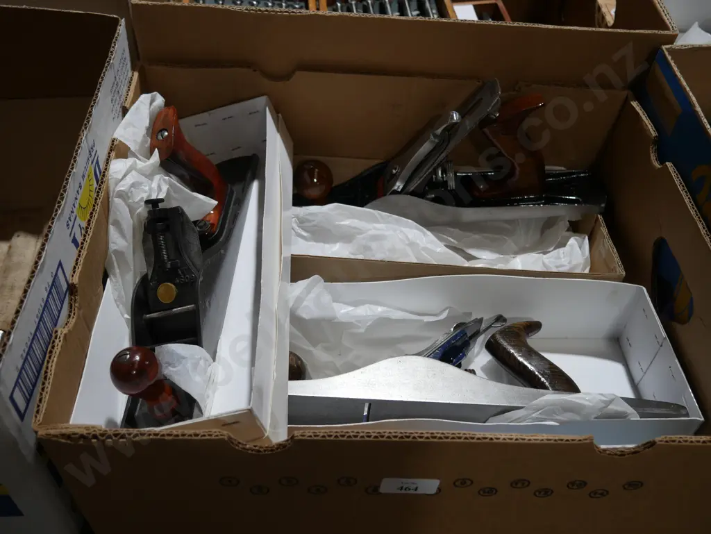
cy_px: 267
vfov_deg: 44.2
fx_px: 658
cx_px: 356
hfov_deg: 56.8
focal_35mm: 32
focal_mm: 16
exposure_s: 1/60
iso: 200
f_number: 3.6
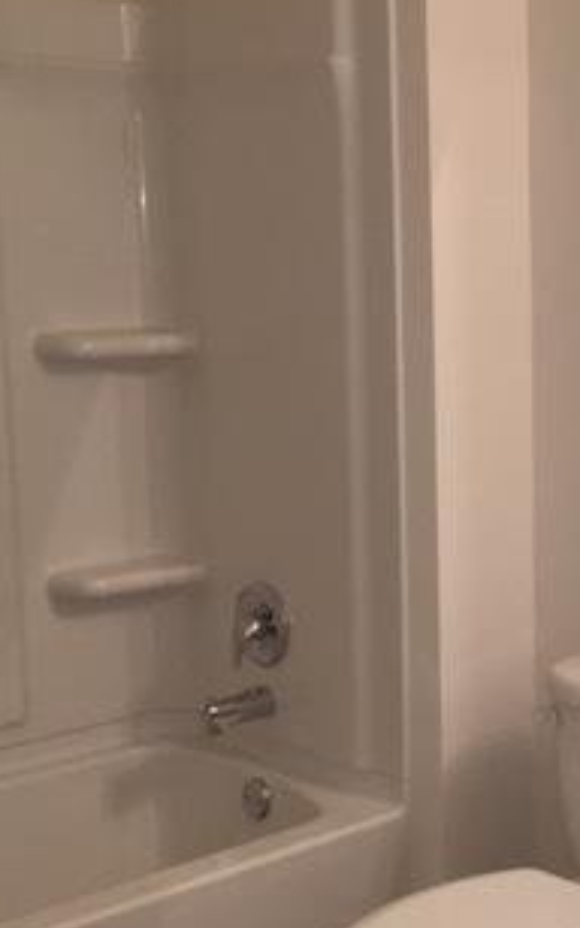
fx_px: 1618
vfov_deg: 32.0
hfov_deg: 18.4
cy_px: 459
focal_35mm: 64
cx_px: 822
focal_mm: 4.15
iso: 64
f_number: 2.2
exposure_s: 1/30
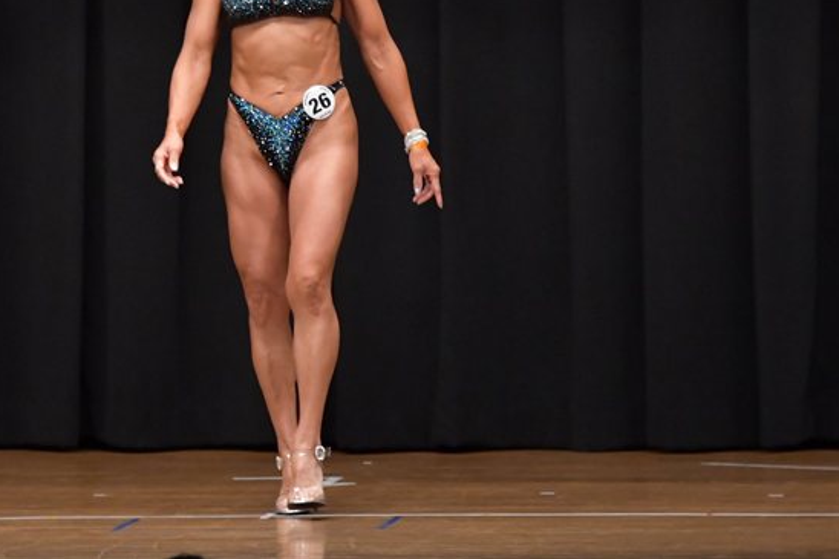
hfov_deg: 5.4
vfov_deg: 3.6
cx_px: 315
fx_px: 8900
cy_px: 165
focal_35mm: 382
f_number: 5.6
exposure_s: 1/400
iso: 6400
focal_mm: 180
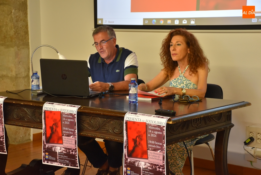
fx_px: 566
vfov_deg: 17.5
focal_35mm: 78
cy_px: 88
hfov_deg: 26.0
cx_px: 130
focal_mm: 52
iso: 1250
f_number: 4.8
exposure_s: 1/60
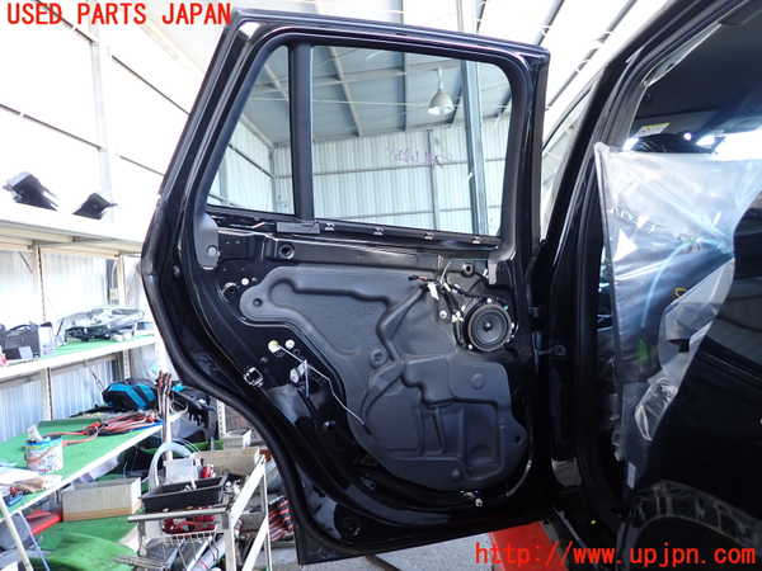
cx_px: 381
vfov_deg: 54.9
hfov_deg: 69.4
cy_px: 286
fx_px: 550
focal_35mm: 25
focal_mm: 4.5
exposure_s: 1/40
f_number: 2
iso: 200
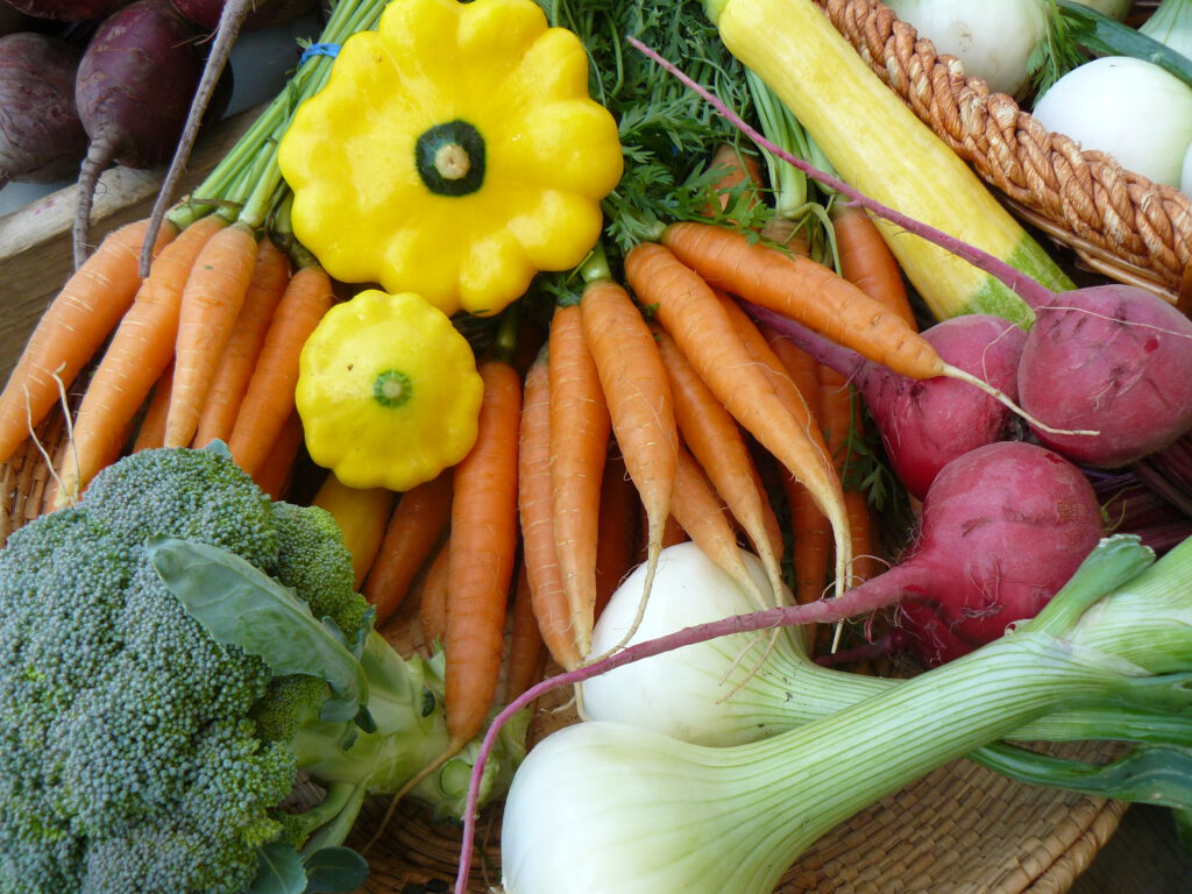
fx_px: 1240
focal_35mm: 36
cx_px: 596
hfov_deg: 51.4
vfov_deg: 39.7
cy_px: 447
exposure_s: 1/125
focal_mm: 6
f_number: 4
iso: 100
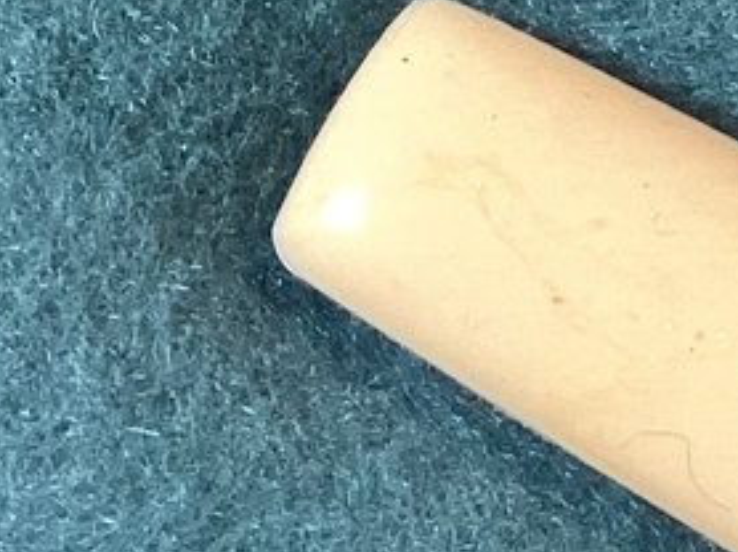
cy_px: 537
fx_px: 3600
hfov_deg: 11.6
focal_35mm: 169
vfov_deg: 8.7
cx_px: 747
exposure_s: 1/50
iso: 160
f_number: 2.4
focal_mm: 3.3
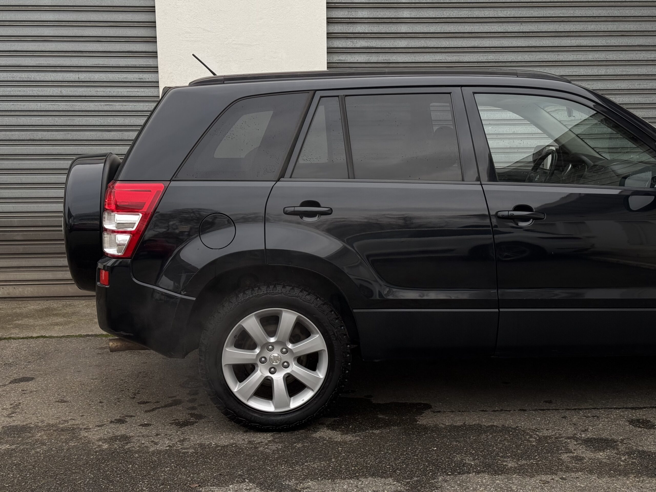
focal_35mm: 48
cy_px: 246
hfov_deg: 39.7
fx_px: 910
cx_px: 328
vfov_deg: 30.3
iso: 100
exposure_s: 1/242
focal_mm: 6.76
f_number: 1.78
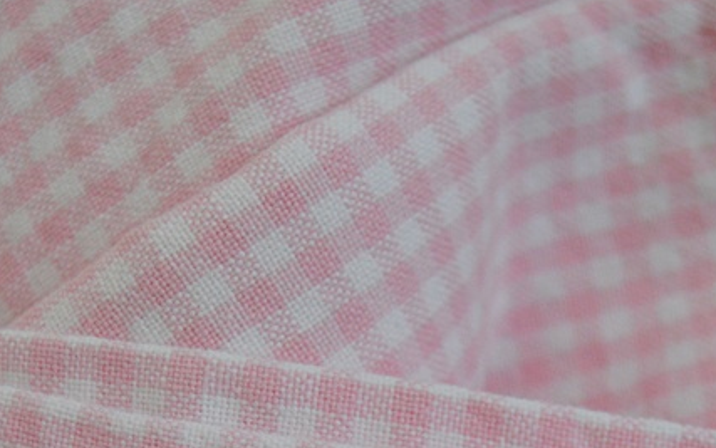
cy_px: 539
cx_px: 478
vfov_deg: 13.7
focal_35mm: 93
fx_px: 1815
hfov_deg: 22.2
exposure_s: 1/60
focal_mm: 26
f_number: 4
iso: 900
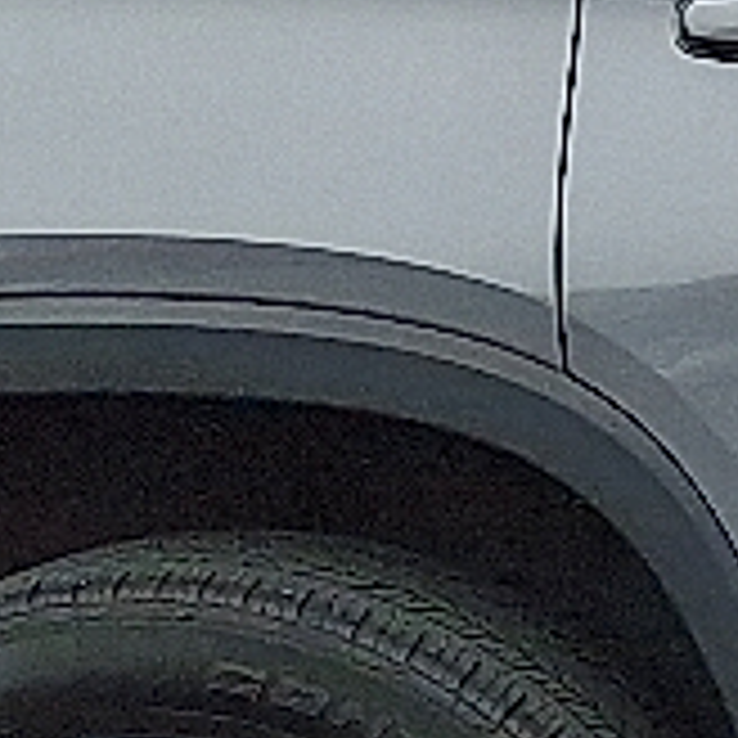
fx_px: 5210
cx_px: 2205
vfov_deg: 8.1
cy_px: 441
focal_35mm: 216
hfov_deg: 7.2
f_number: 1.8
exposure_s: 1/294
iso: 25
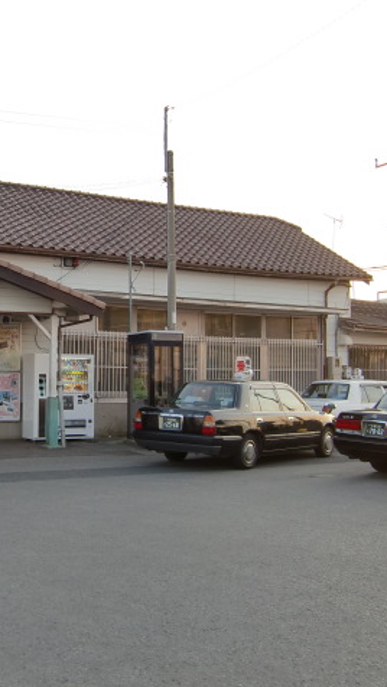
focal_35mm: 41
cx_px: 56
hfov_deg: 28.2
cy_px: 345
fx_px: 747
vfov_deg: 49.4
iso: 64
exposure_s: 1/200
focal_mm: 4.9
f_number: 2.6
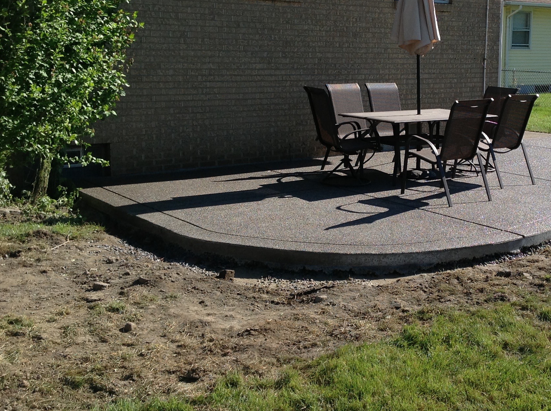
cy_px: 158
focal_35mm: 54
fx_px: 858
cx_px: 400
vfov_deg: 26.9
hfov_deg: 35.0
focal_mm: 4.28
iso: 50
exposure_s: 1/1163
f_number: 2.4
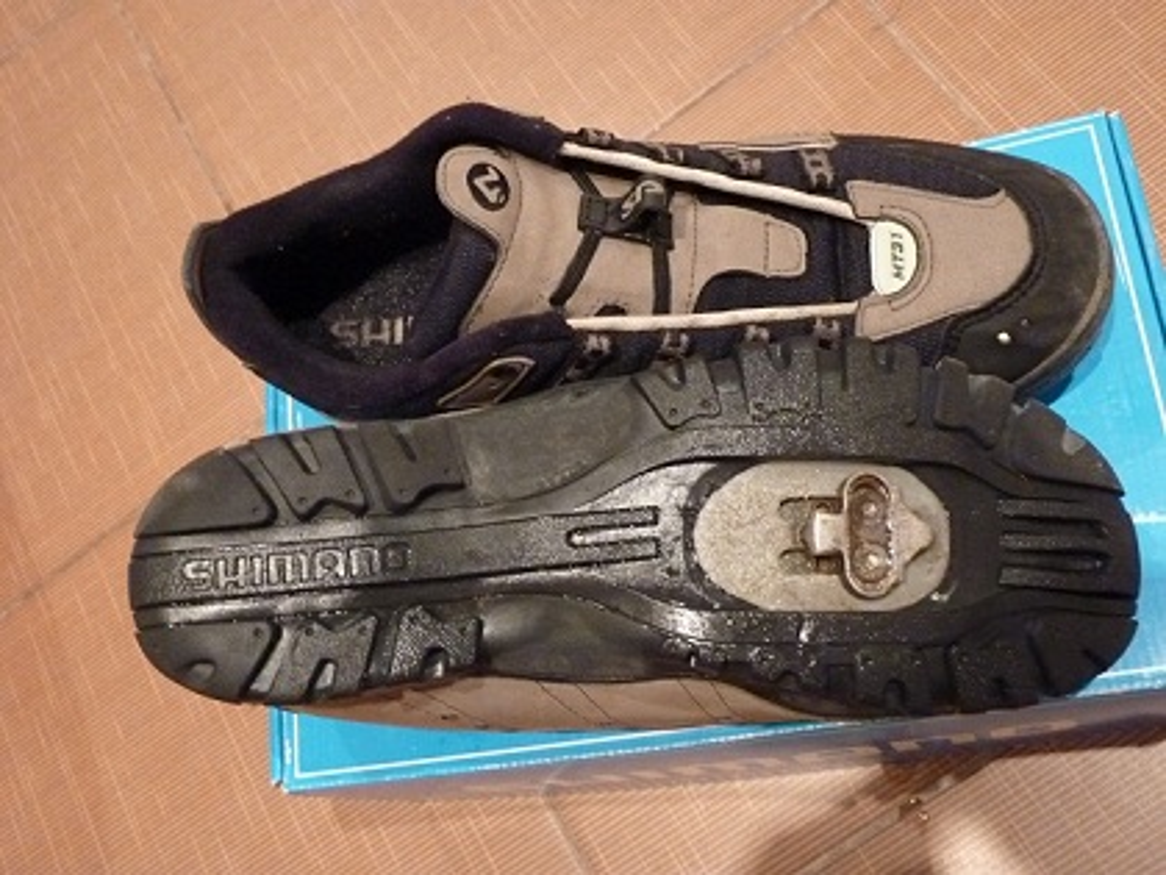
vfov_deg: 36.8
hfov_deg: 47.9
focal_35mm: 39
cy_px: 438
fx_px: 1314
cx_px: 583
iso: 800
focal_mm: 6.9
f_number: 3
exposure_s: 1/13
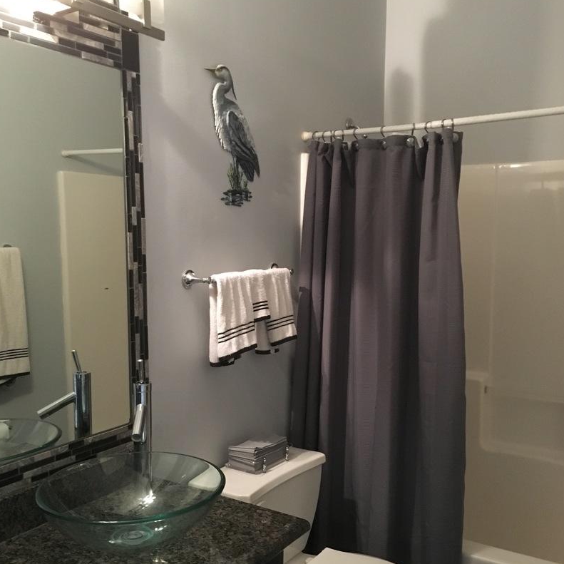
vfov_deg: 47.1
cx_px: 282
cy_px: 319
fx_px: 645
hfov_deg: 47.2
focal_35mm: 35
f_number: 2.2
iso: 320
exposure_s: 1/15
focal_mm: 4.15
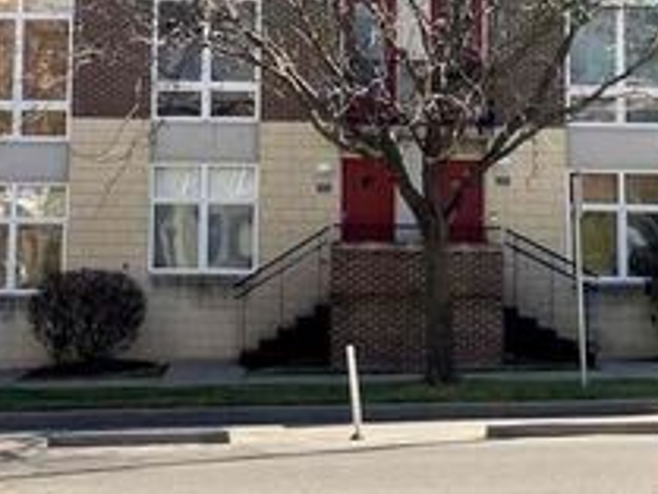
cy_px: -17
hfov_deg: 28.8
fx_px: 1274
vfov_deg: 21.1
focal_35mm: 67
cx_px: 230
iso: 32
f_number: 1.8
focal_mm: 3.99
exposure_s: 1/1156
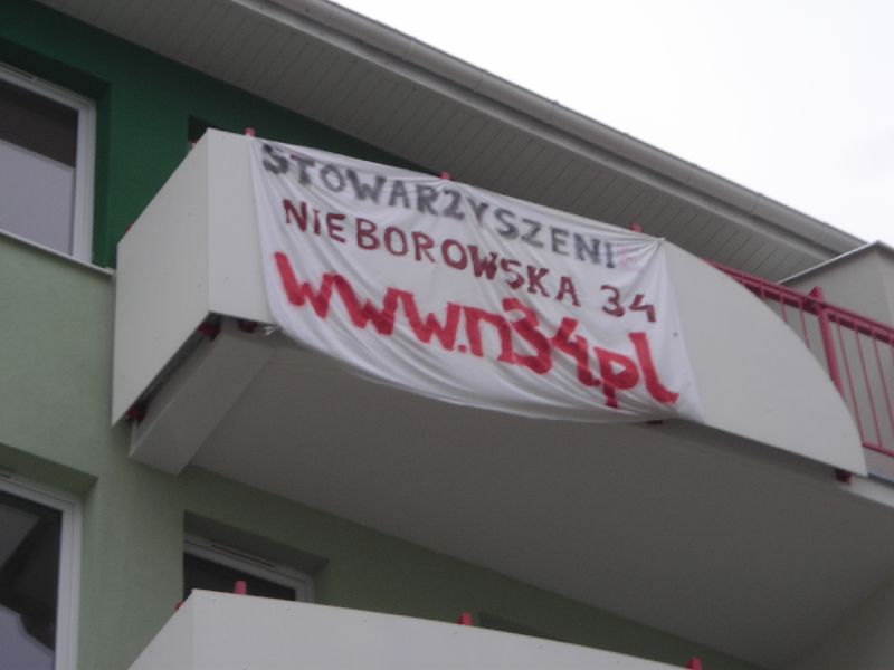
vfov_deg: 12.8
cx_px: 447
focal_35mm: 116
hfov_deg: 17.0
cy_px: 335
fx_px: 2996
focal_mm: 19.2
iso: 50
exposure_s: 1/35.1
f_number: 5.3
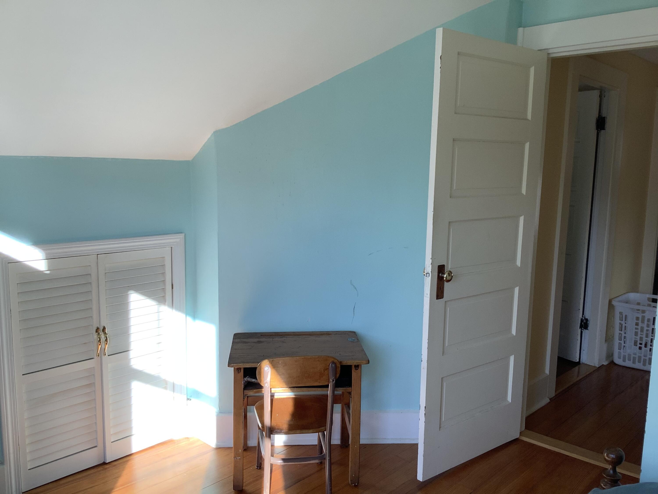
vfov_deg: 45.4
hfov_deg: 58.4
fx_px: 589
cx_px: 329
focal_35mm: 31
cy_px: 247
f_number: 2.4
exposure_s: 1/120
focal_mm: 3.3
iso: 50
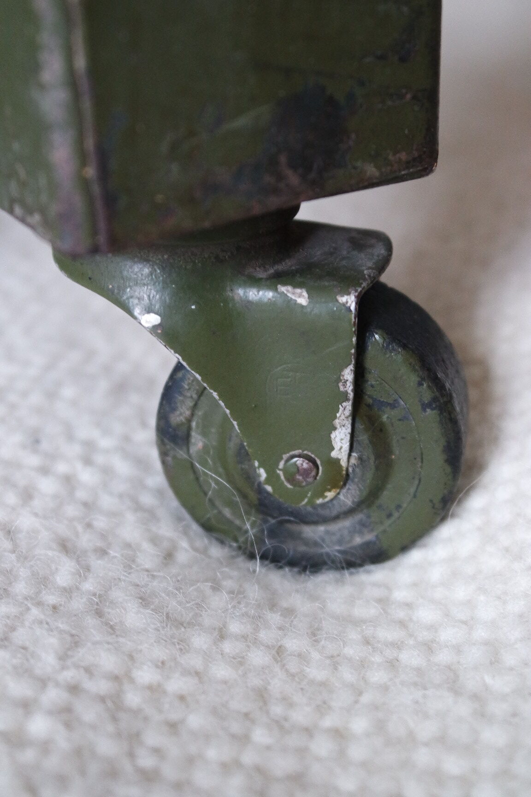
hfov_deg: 19.7
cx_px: 266
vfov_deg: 29.2
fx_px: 1527
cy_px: 398
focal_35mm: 69
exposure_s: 1/60
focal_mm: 45
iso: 1600
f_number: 6.3
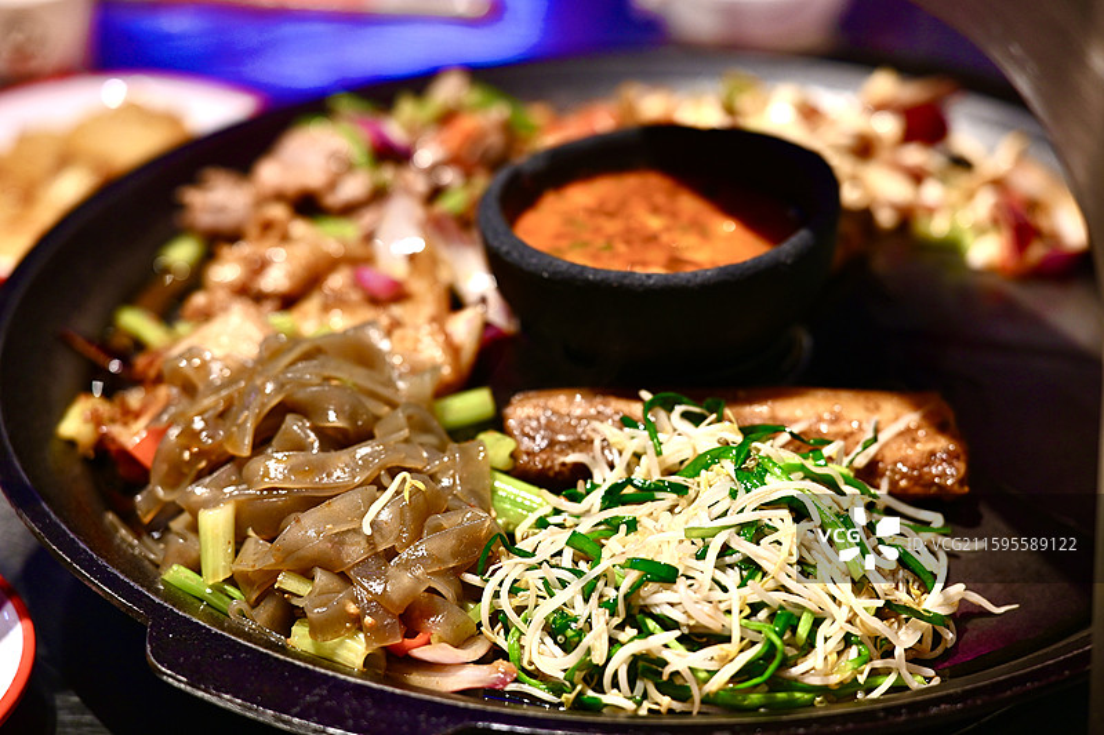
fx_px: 3449
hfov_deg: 18.2
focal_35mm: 112
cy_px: 368
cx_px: 552
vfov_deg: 12.2
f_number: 1.8
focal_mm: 75
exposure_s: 1/500
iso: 280
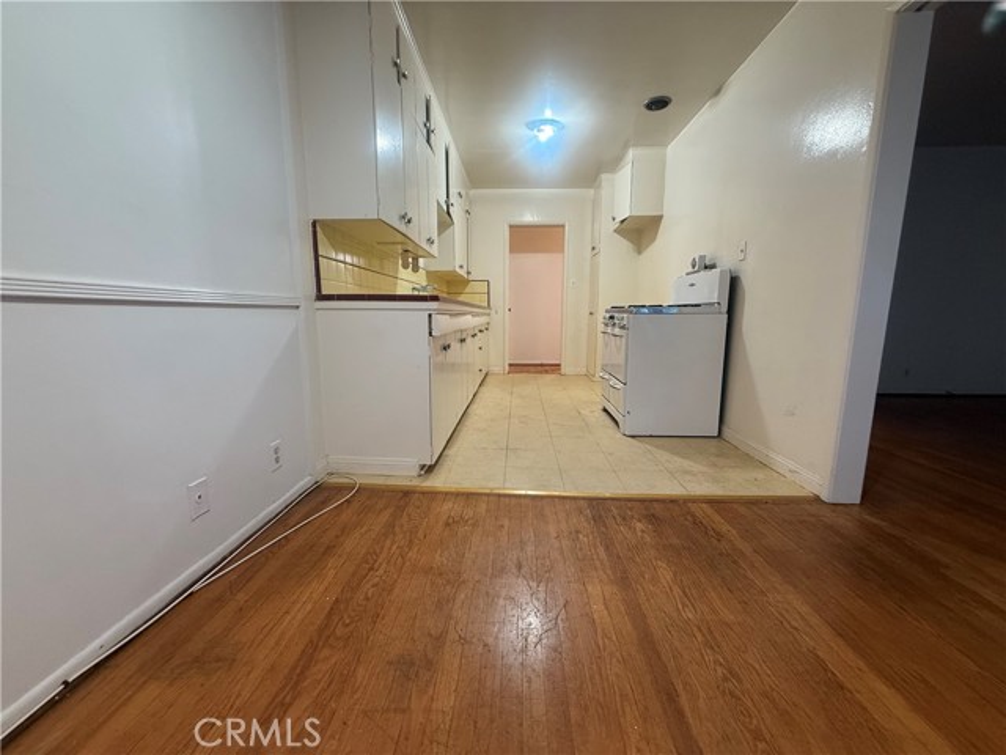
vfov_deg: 85.7
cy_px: 378
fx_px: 407
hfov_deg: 102.1
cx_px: 503
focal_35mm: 14
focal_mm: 2.22
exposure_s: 1/60
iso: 250
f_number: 2.2
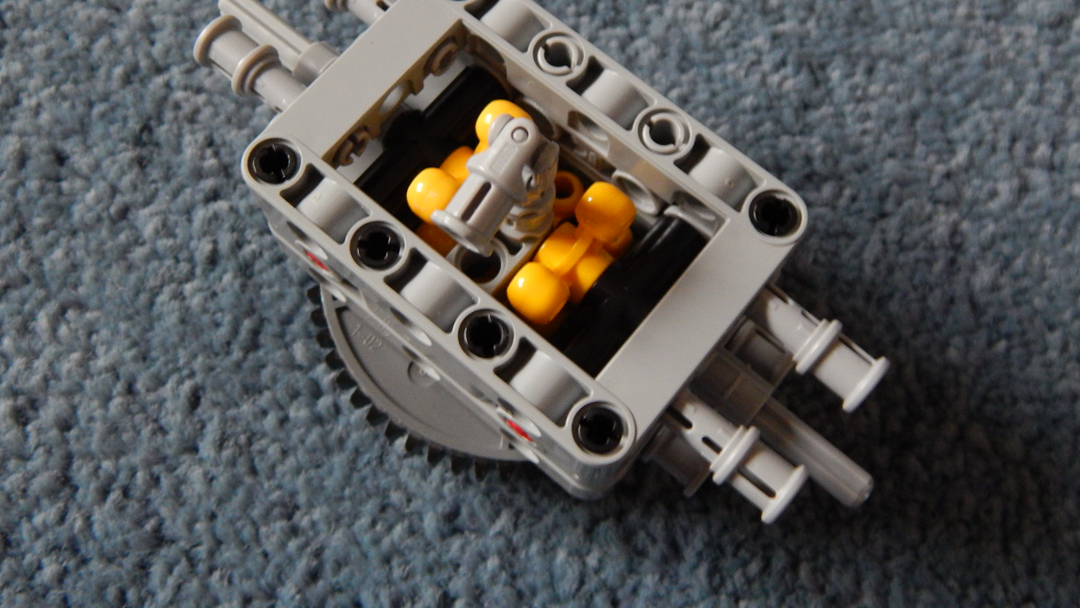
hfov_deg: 48.4
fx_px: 1203
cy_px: 212
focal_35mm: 42
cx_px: 539
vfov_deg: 28.2
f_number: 3.4
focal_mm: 6.8
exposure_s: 1/8
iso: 560
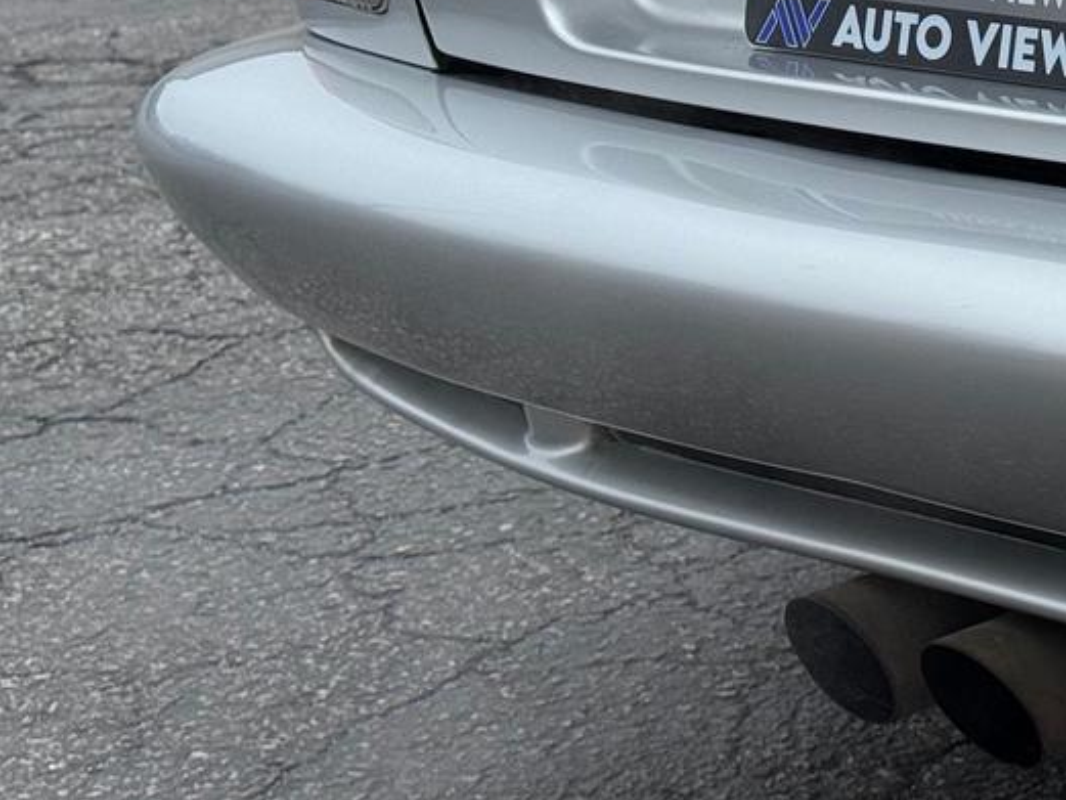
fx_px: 3635
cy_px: -65
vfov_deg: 12.4
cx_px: 1305
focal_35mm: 118
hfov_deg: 16.0
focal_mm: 6.76
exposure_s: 1/1984
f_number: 1.78
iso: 64
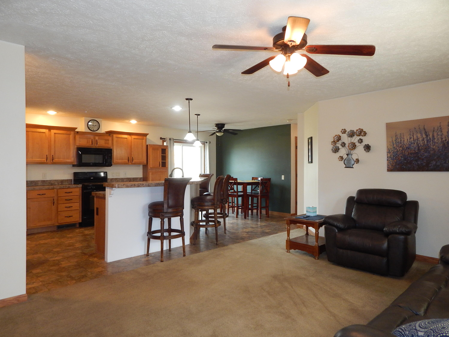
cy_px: 168
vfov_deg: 61.1
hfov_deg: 76.4
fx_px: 285
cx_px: 224
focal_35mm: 22
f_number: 3
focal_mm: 4
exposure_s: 1/30
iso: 200
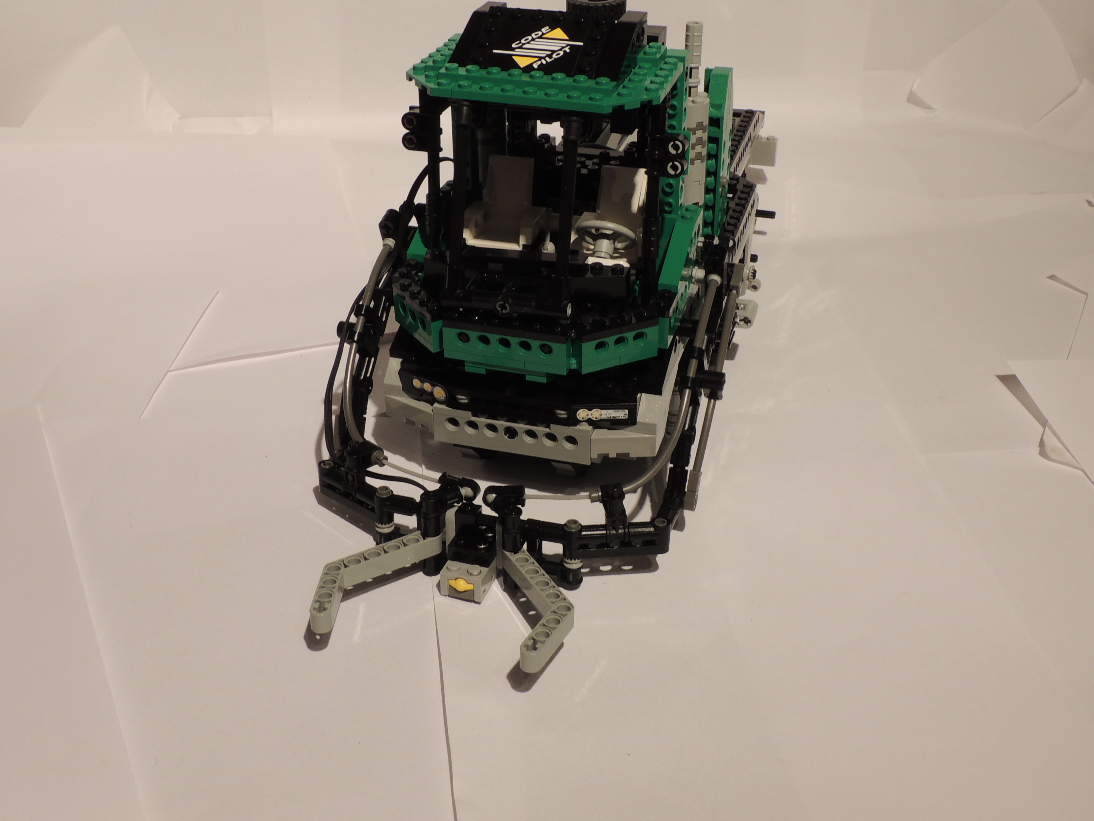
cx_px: 542
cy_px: 385
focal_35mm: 39
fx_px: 1233
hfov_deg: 47.9
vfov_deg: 36.8
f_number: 6.4
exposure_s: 1/2.5
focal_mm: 6.2
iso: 100
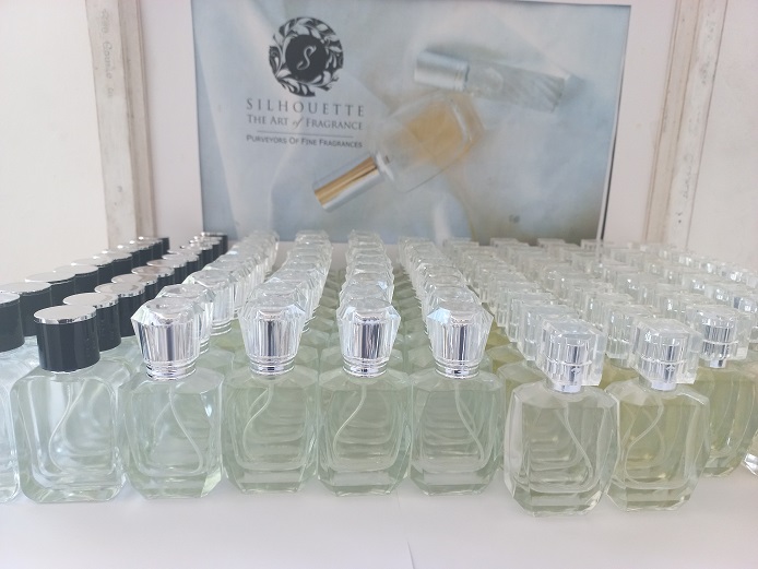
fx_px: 548
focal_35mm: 25
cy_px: 284
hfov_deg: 69.4
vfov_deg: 54.9
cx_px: 379
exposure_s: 1/50
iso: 198
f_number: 1.8
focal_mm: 4.6
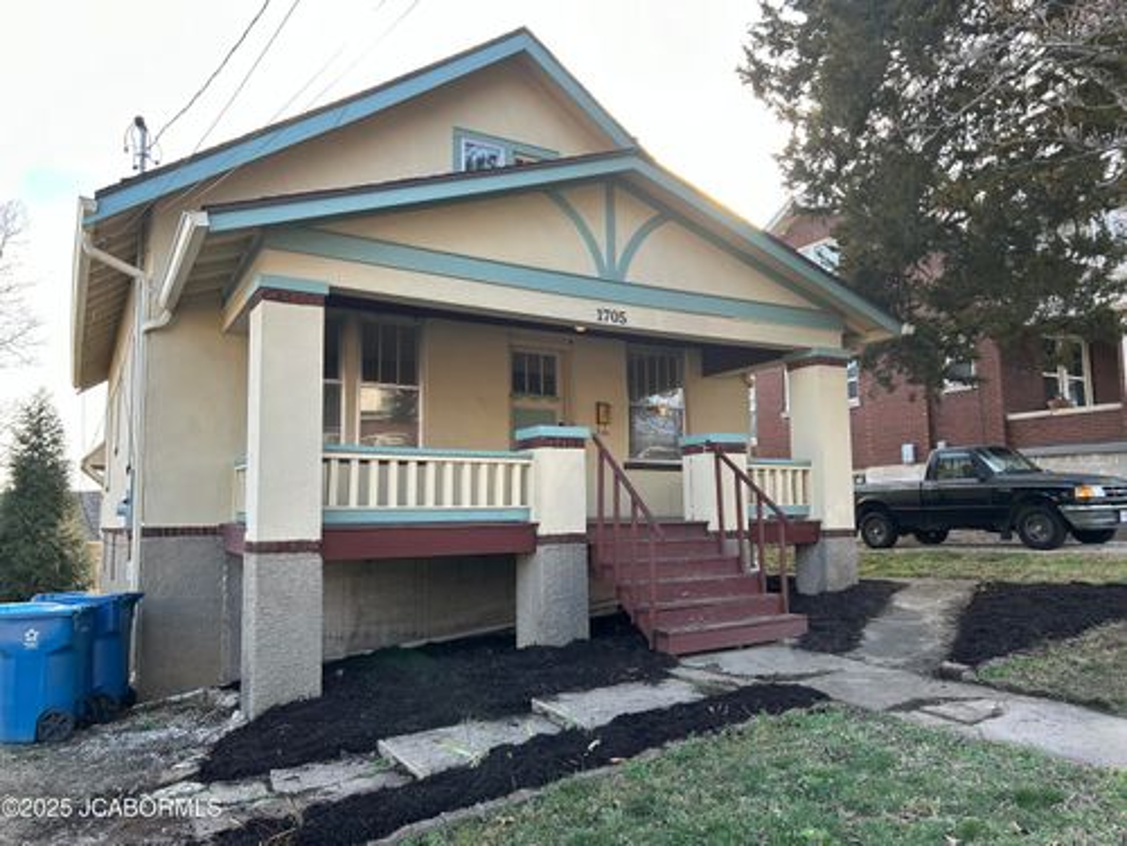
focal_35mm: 26
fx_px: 846
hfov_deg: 67.3
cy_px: 423
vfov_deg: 53.1
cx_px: 564
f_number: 1.5
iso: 50
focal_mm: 5.7
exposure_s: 1/397
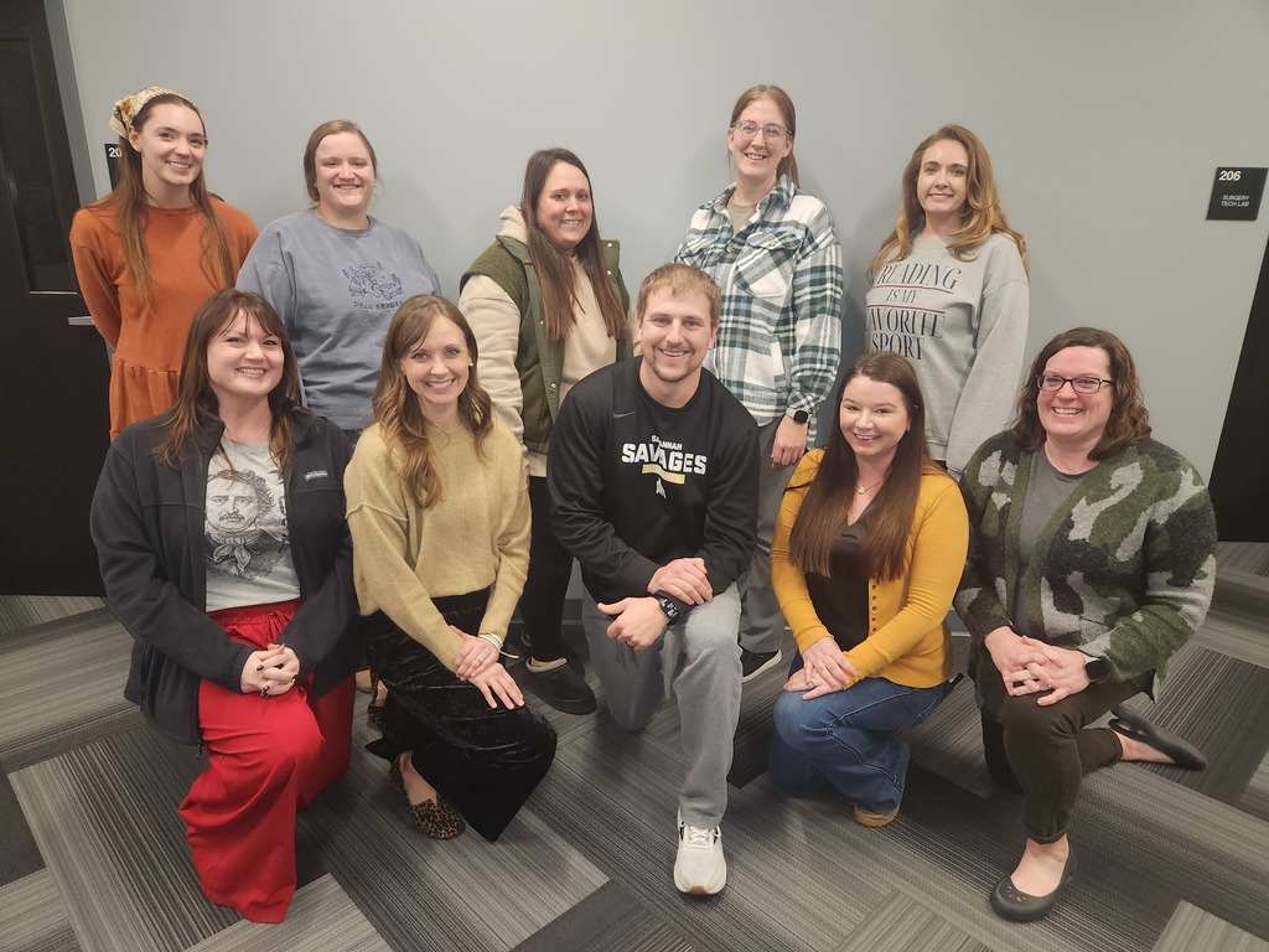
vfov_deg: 58.9
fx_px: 843
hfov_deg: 73.9
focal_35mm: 23
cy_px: 476
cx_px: 634
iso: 125
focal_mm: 5.4
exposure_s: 1/40
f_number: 1.8
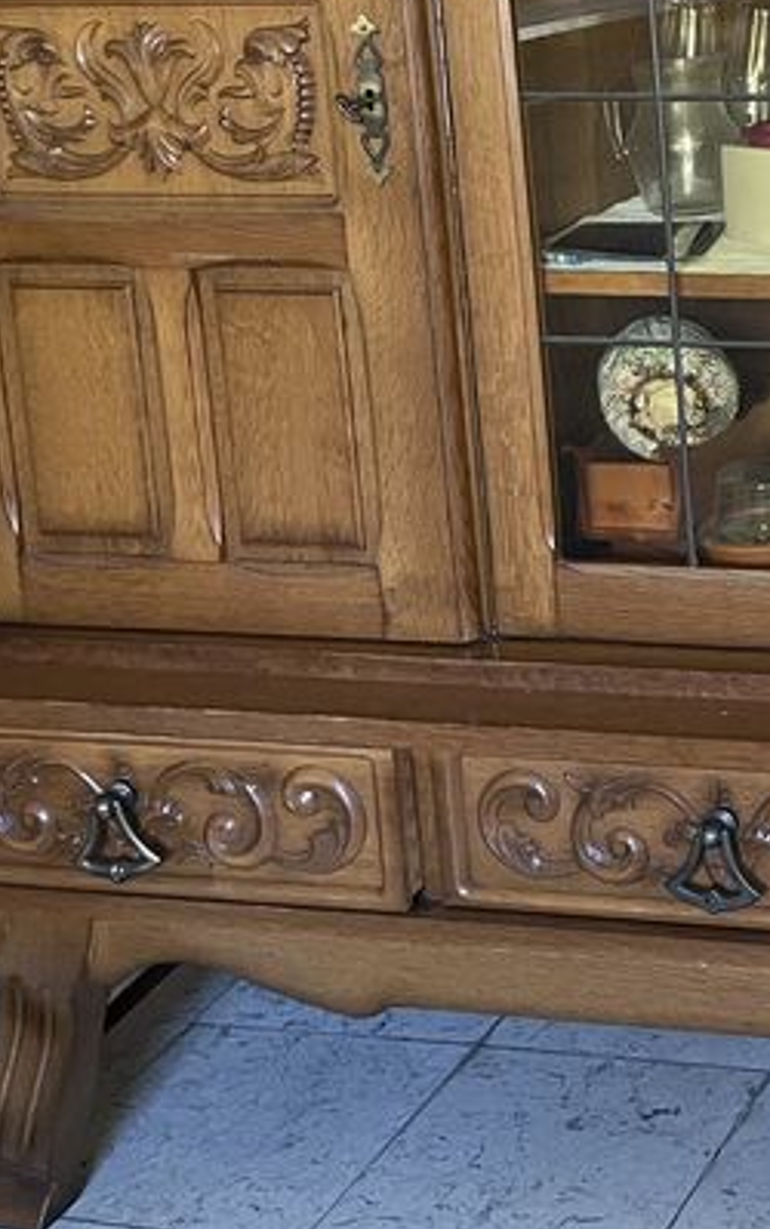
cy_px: 172
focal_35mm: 69
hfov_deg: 17.0
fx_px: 2313
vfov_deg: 28.8
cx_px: 1183
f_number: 1.6
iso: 250
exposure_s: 1/60
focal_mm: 5.1
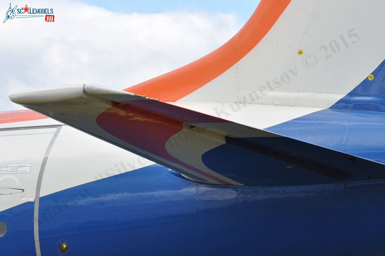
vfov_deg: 8.9
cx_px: 192
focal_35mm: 153
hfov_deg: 13.4
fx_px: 1634
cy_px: 128
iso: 200
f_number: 8
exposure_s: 1/200
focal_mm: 102
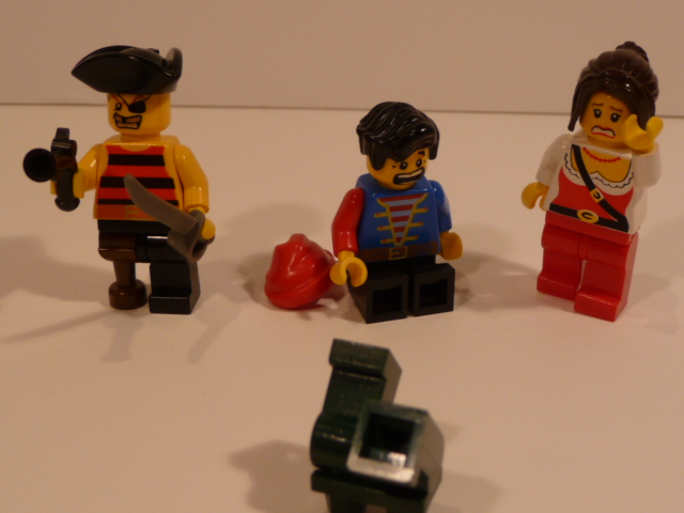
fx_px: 988
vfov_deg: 29.1
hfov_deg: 38.2
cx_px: 342
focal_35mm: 50
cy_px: 256
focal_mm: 5
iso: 100
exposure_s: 1/50
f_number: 3.4
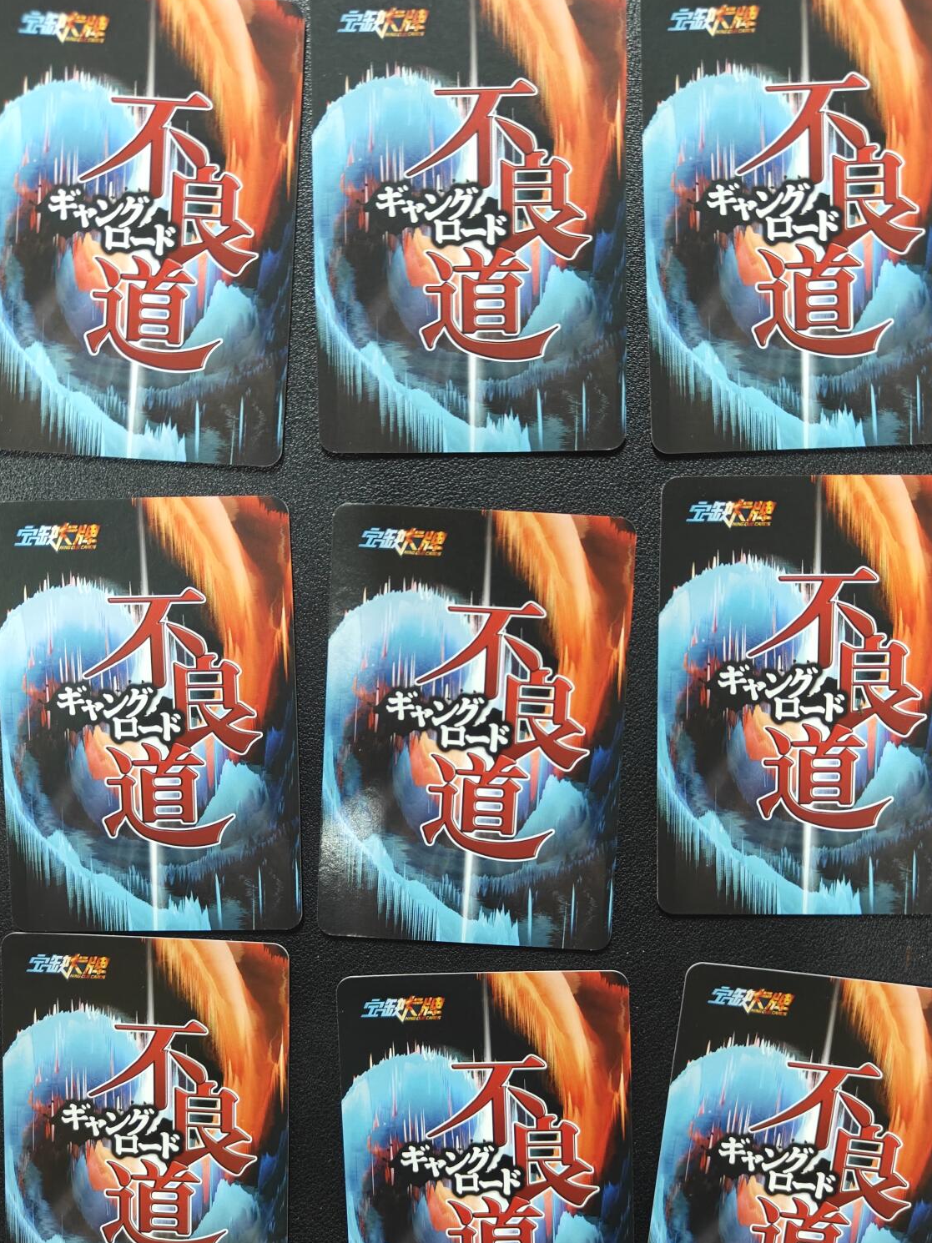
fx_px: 1041
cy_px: 677
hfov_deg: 48.2
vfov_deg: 61.6
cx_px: 508
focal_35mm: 29
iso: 200
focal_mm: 5.59
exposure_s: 1/35
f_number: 1.8
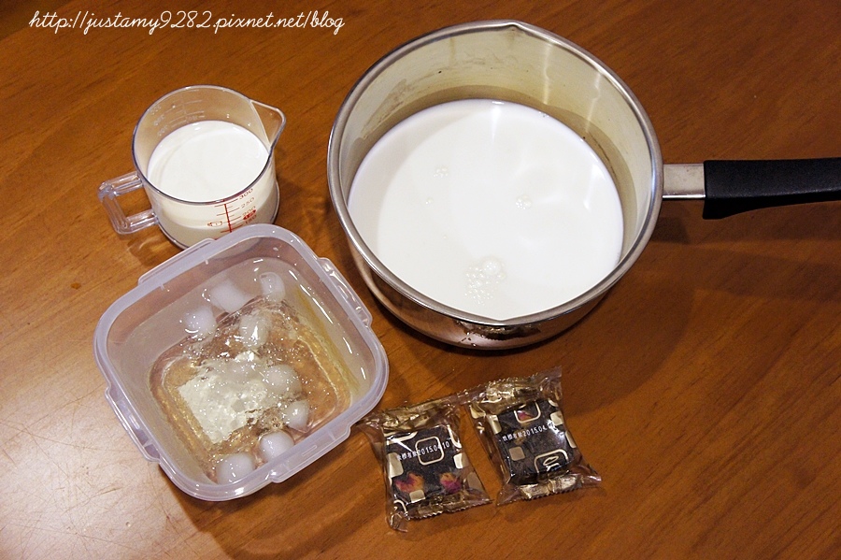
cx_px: 420
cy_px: 280
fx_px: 1156
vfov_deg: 27.2
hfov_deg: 40.0
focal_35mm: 50
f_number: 6.3
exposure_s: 1/60
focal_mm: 33
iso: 1600
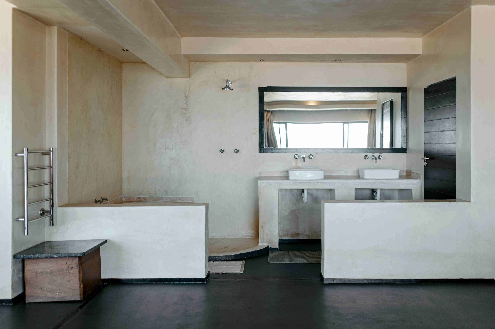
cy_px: 164
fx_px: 481
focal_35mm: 35
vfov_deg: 37.8
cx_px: 248
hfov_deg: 54.5
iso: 320
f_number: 2
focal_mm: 35
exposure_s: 1/500
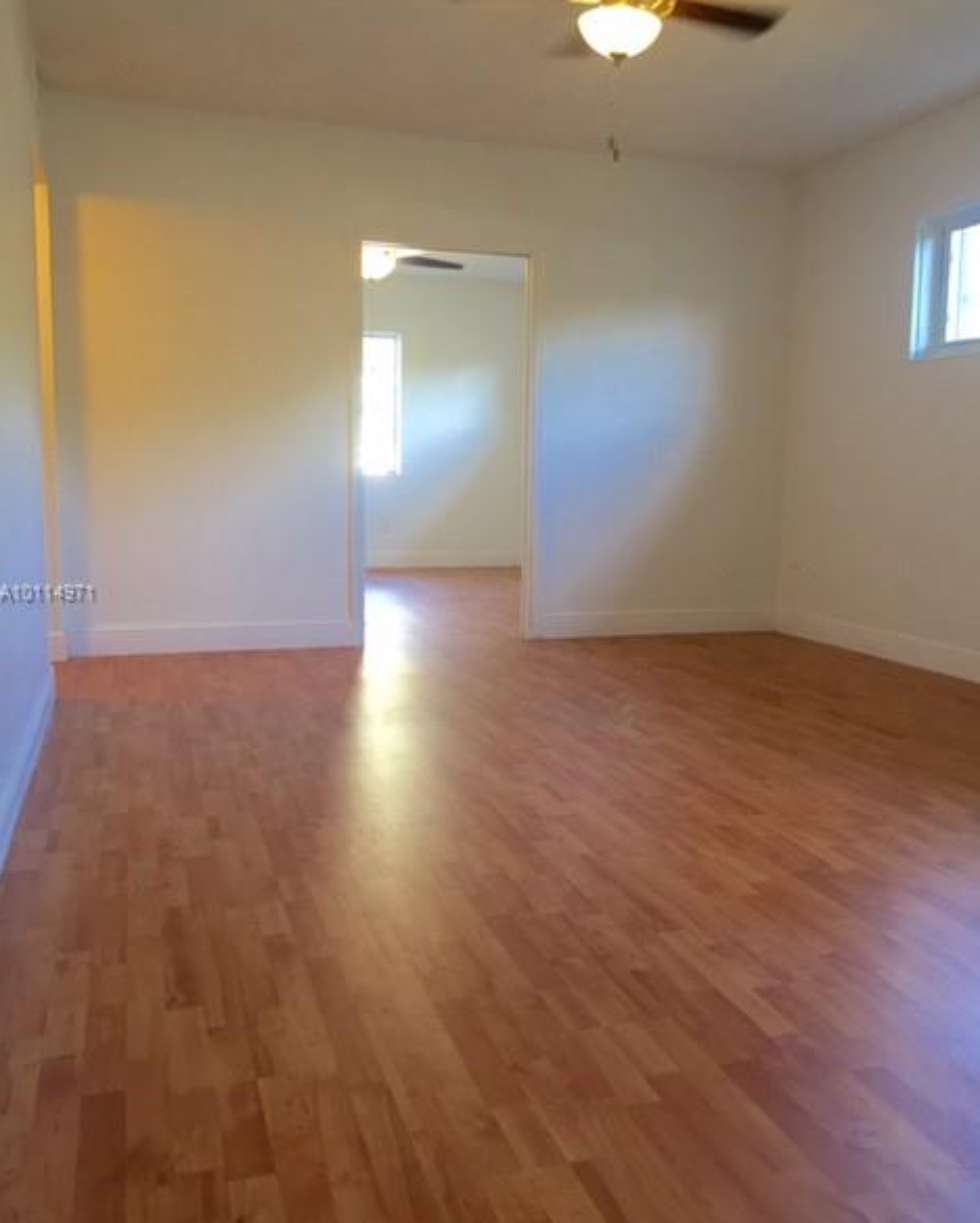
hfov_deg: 47.2
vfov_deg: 57.1
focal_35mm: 31
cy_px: 595
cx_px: 496
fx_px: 1123
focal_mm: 4.15
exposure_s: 1/30
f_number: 2.2
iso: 100
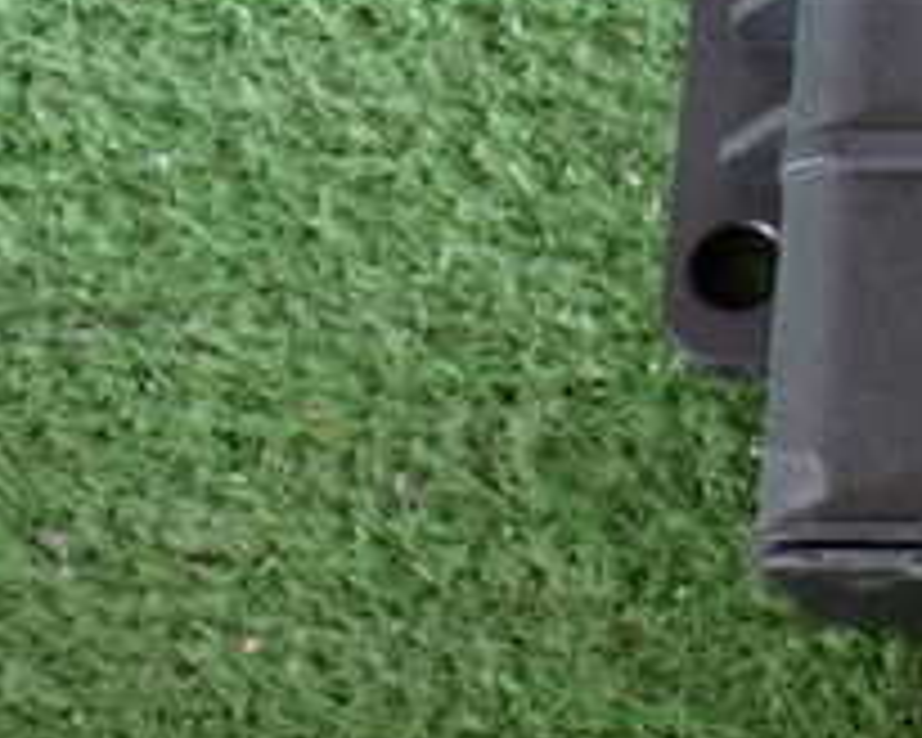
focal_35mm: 103
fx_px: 2811
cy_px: -27
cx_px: 1345
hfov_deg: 17.0
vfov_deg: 14.7
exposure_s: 1/40
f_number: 2.5
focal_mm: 6.37
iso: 250
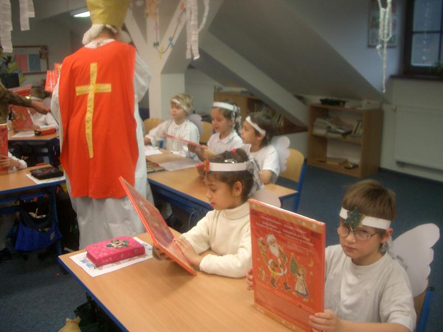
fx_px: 448
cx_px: 222
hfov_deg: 52.6
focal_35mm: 35
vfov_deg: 40.7
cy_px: 166
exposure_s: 1/50
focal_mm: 5.8
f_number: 2.6
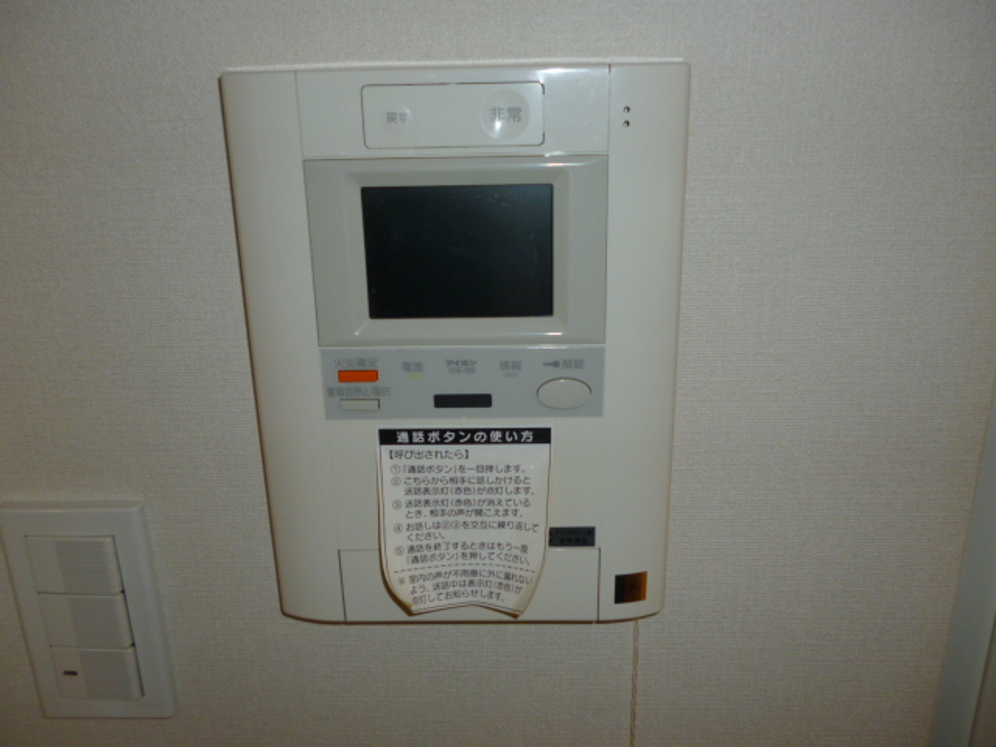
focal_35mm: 28
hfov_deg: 63.4
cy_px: 374
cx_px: 498
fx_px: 806
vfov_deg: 49.7
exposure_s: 1/60
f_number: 3.1
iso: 125
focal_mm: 5
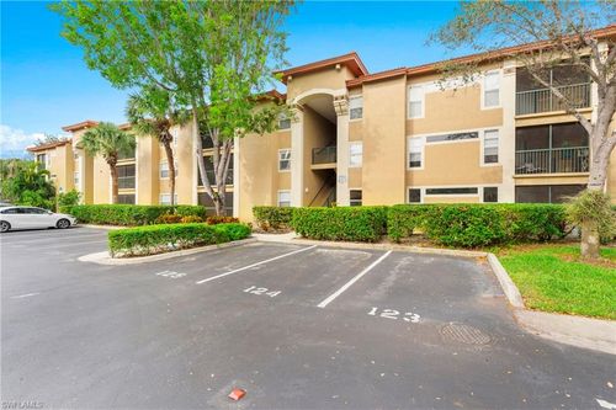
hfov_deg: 96.8
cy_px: 205
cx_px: 308
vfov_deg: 73.7
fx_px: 274
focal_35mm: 16
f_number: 9
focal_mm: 16
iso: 200
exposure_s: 1/40
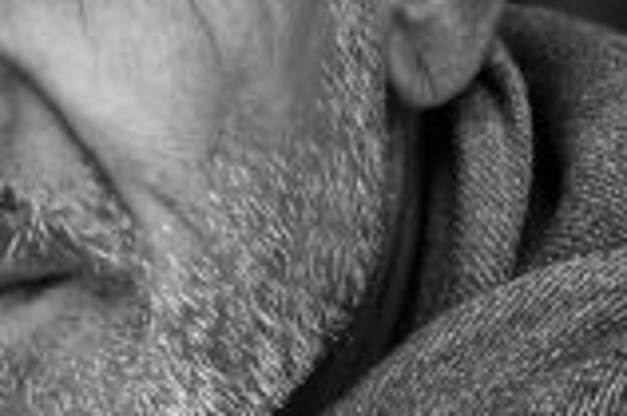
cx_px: 194
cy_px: 305
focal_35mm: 292
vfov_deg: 4.7
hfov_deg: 7.1
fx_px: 5080
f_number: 3.2
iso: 100
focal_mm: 30
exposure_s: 1/500
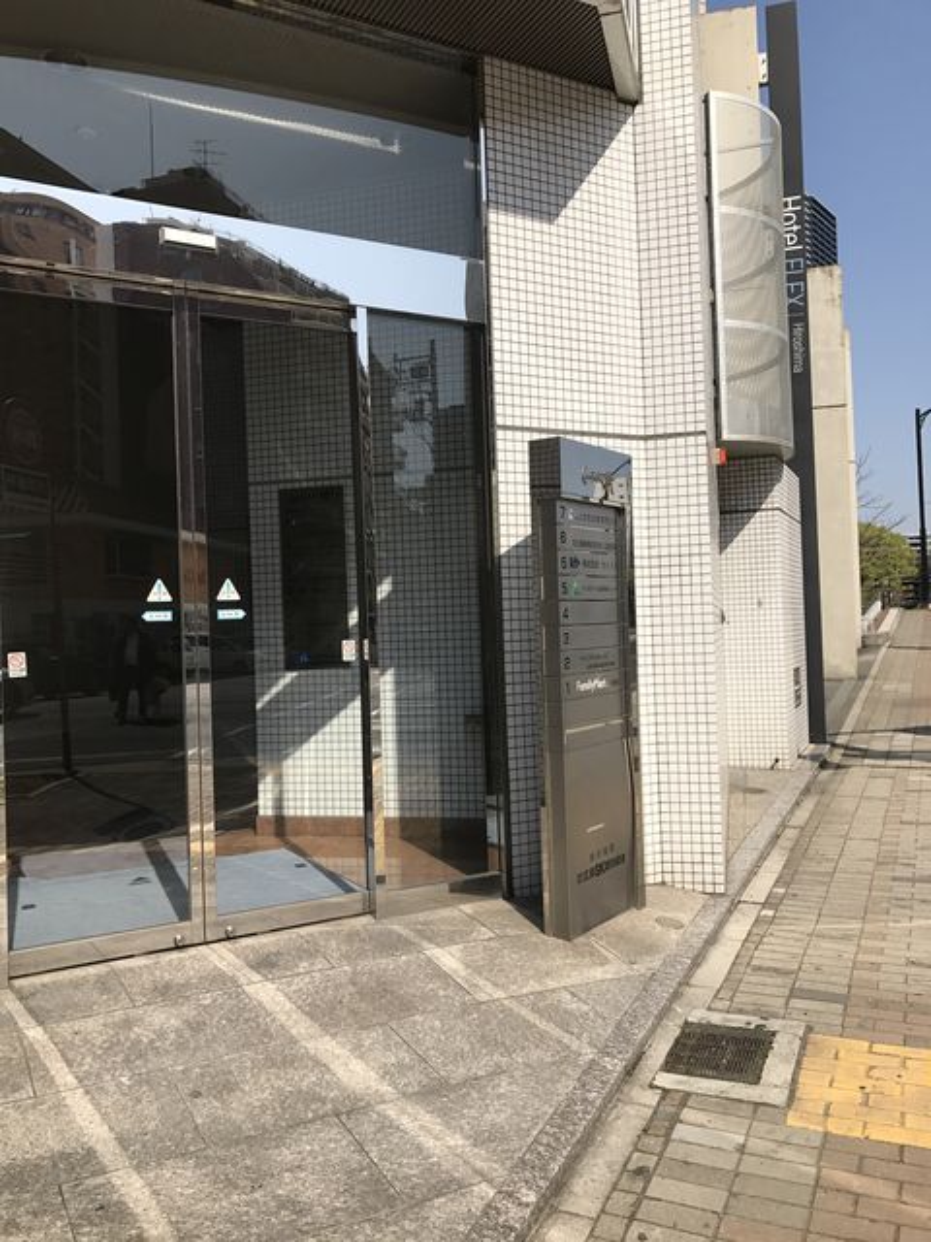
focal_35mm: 28
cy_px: 621
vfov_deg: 63.4
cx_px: 466
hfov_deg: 49.7
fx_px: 1004
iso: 20
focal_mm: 3.99
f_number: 1.8
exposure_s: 1/3195
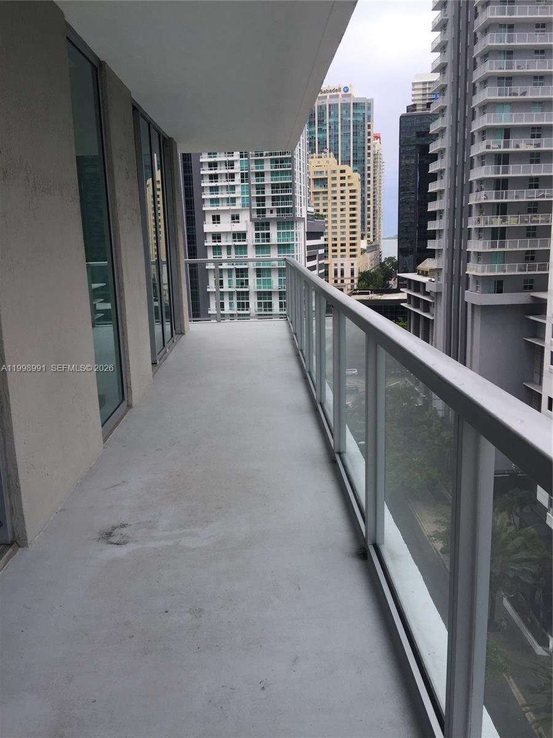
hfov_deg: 48.2
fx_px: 618
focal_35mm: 29
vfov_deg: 61.7
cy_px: 369
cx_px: 276
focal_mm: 4.15
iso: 32
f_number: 2.2
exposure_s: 1/534
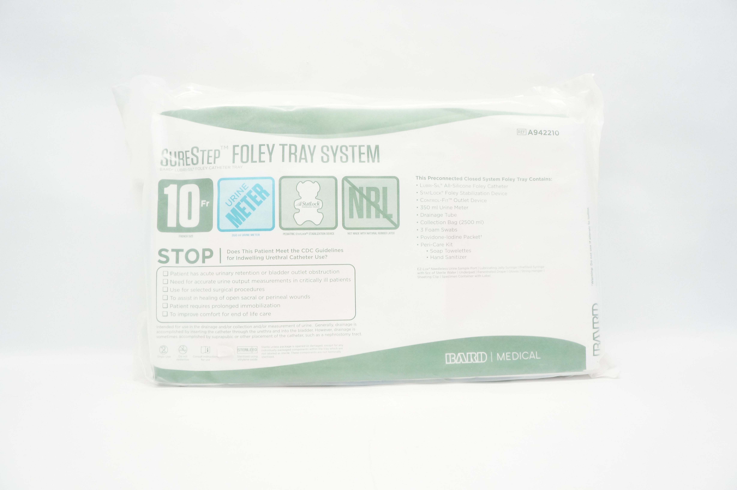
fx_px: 552
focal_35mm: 27
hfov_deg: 67.4
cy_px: 245
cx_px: 368
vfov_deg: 47.8
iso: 800
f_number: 8
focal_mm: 18
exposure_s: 1/40
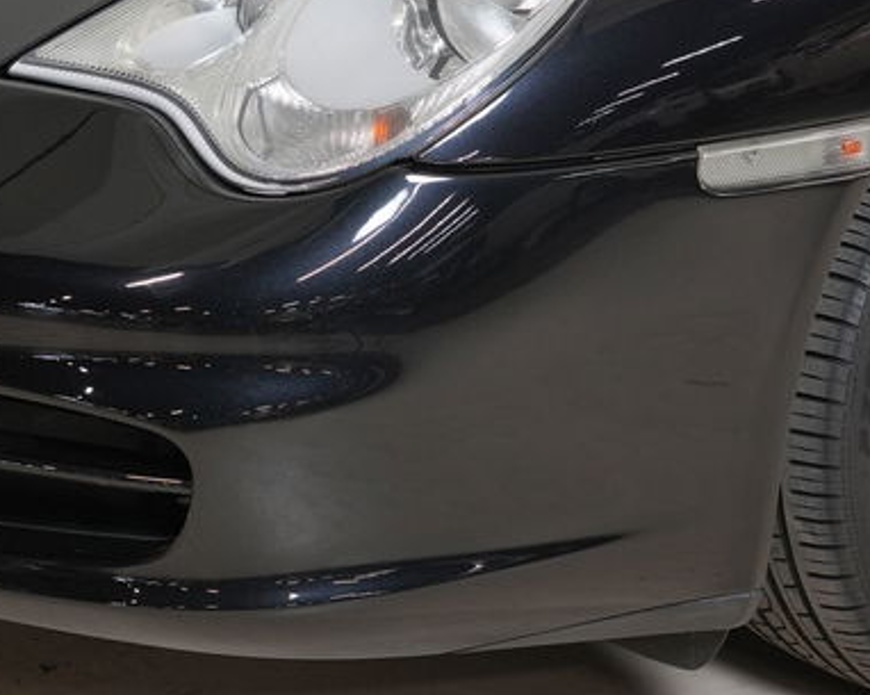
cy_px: 123
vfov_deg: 9.5
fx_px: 4175
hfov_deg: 11.9
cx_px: 403
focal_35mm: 162
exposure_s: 1/40
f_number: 3.2
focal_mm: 43
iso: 400
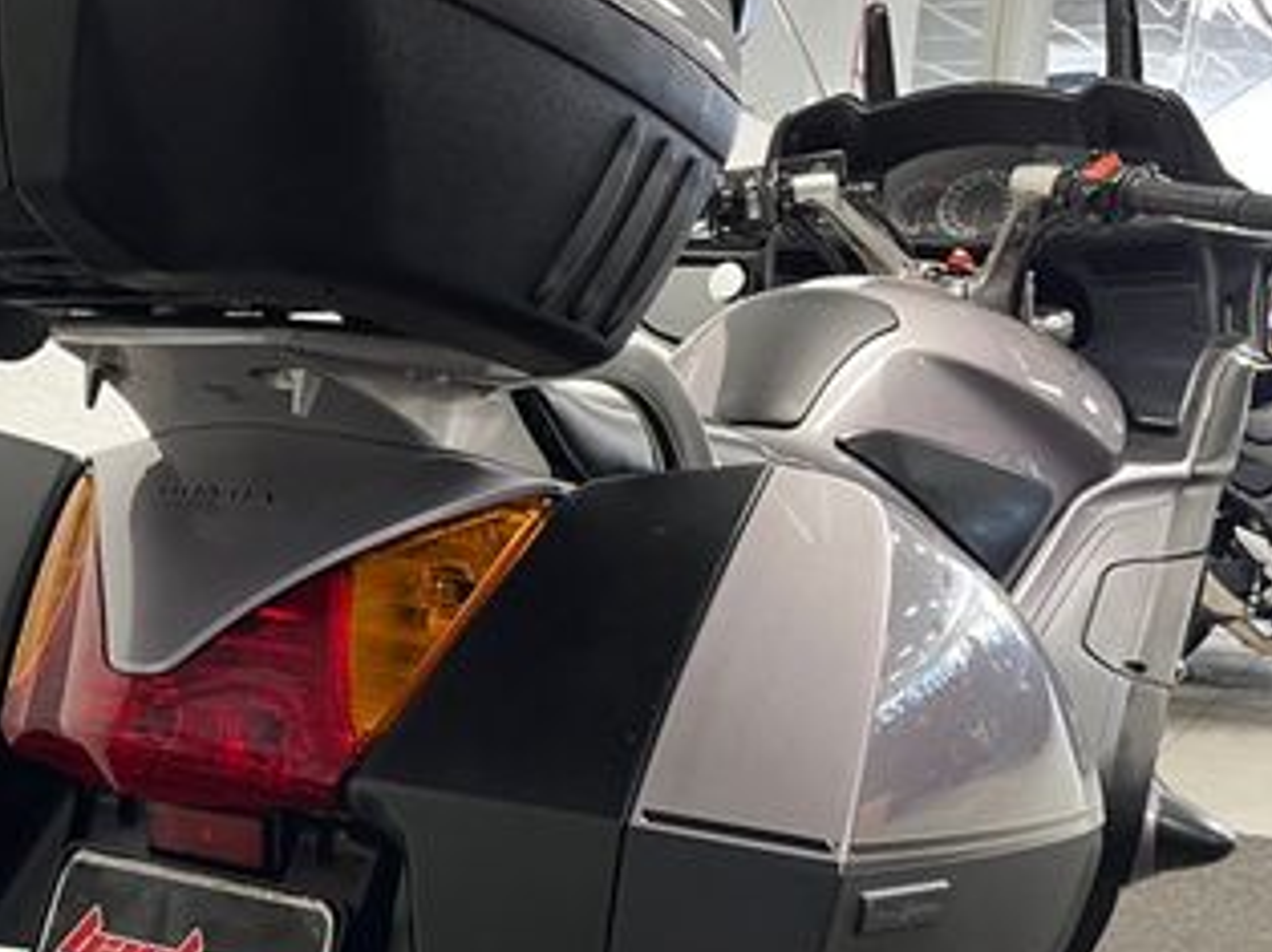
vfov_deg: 27.4
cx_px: 211
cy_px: 608
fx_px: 1946
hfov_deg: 34.8
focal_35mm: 53
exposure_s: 1/50
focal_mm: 5.1
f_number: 1.6
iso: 320
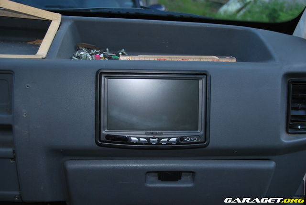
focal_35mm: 42
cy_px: 102
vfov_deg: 32.0
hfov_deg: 46.4
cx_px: 153
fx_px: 357
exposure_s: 1/60
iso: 200
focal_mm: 28
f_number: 4
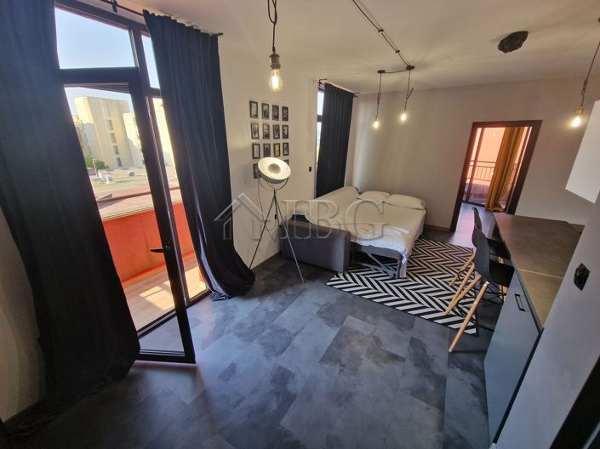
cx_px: 300
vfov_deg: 89.9
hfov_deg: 106.2
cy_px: 224
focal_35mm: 13
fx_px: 225
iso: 64
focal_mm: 2.2
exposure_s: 1/50
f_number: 2.2
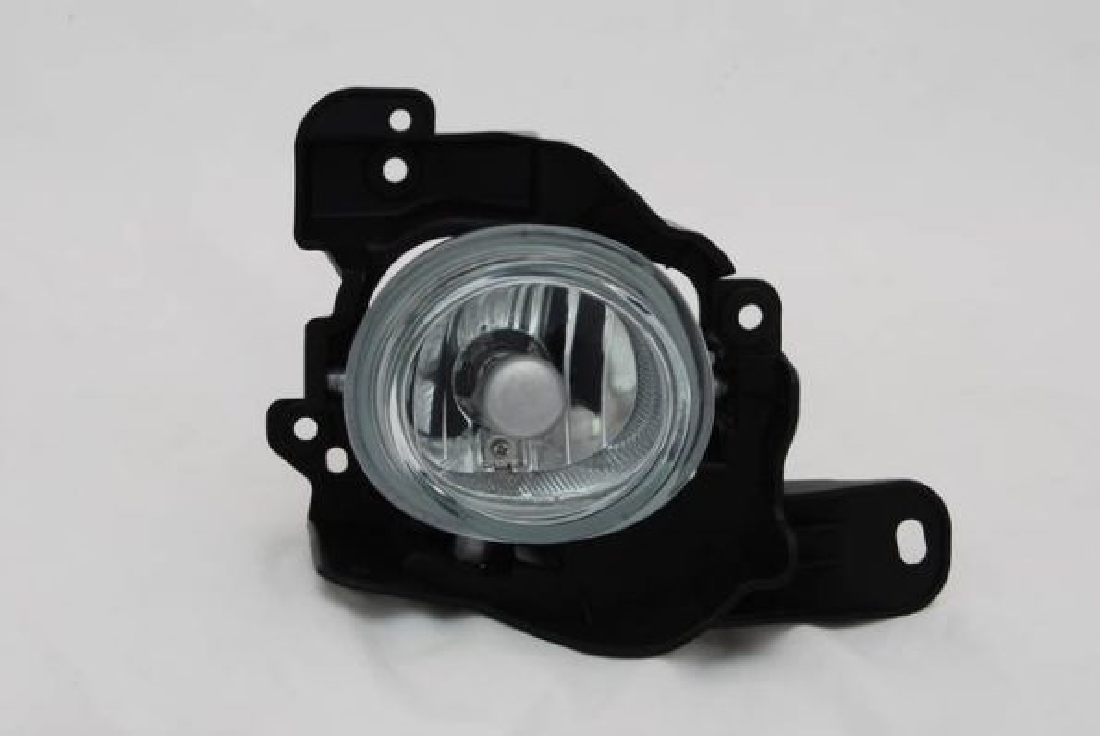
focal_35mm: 82
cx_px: 550
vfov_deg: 16.6
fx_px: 2523
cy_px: 368
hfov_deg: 24.6
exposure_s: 2
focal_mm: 55
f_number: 16
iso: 100
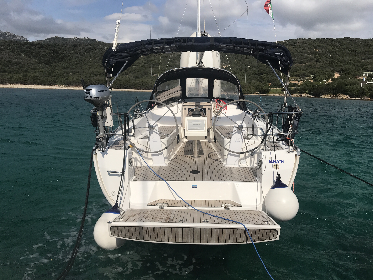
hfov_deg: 63.4
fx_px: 302
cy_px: 140
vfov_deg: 49.7
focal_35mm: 28
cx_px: 186
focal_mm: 3.99
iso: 25
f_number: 1.8
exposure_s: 1/7407
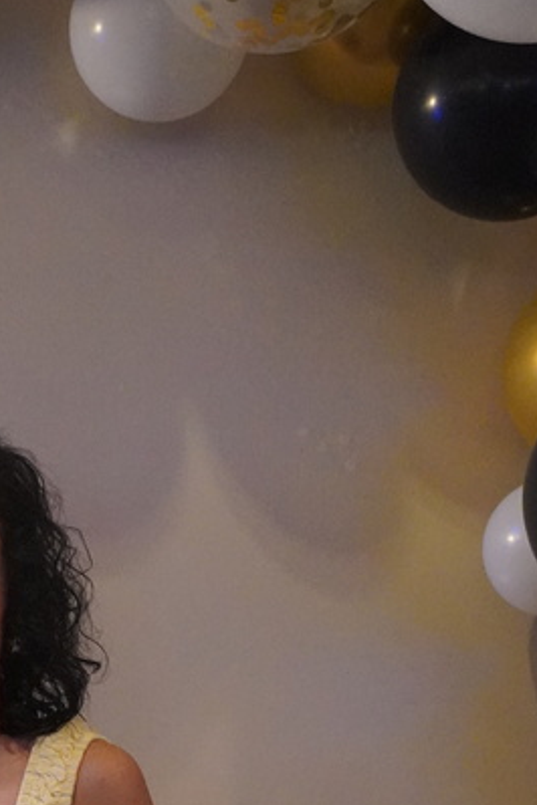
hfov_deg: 14.0
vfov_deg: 20.7
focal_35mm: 96
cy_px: 736
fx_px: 2154
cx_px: 5
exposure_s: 1/100
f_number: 2.8
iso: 6400
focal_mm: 25
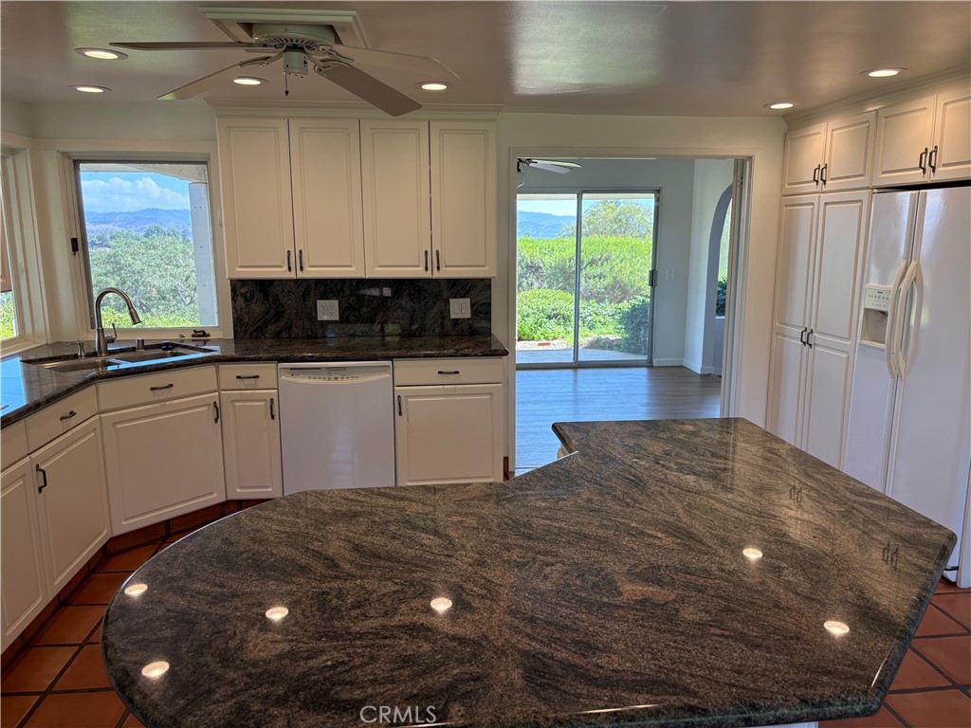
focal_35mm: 26
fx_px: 729
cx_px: 486
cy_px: 364
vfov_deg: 53.1
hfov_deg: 67.3
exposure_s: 1/224
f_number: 1.6
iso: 80
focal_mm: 5.96
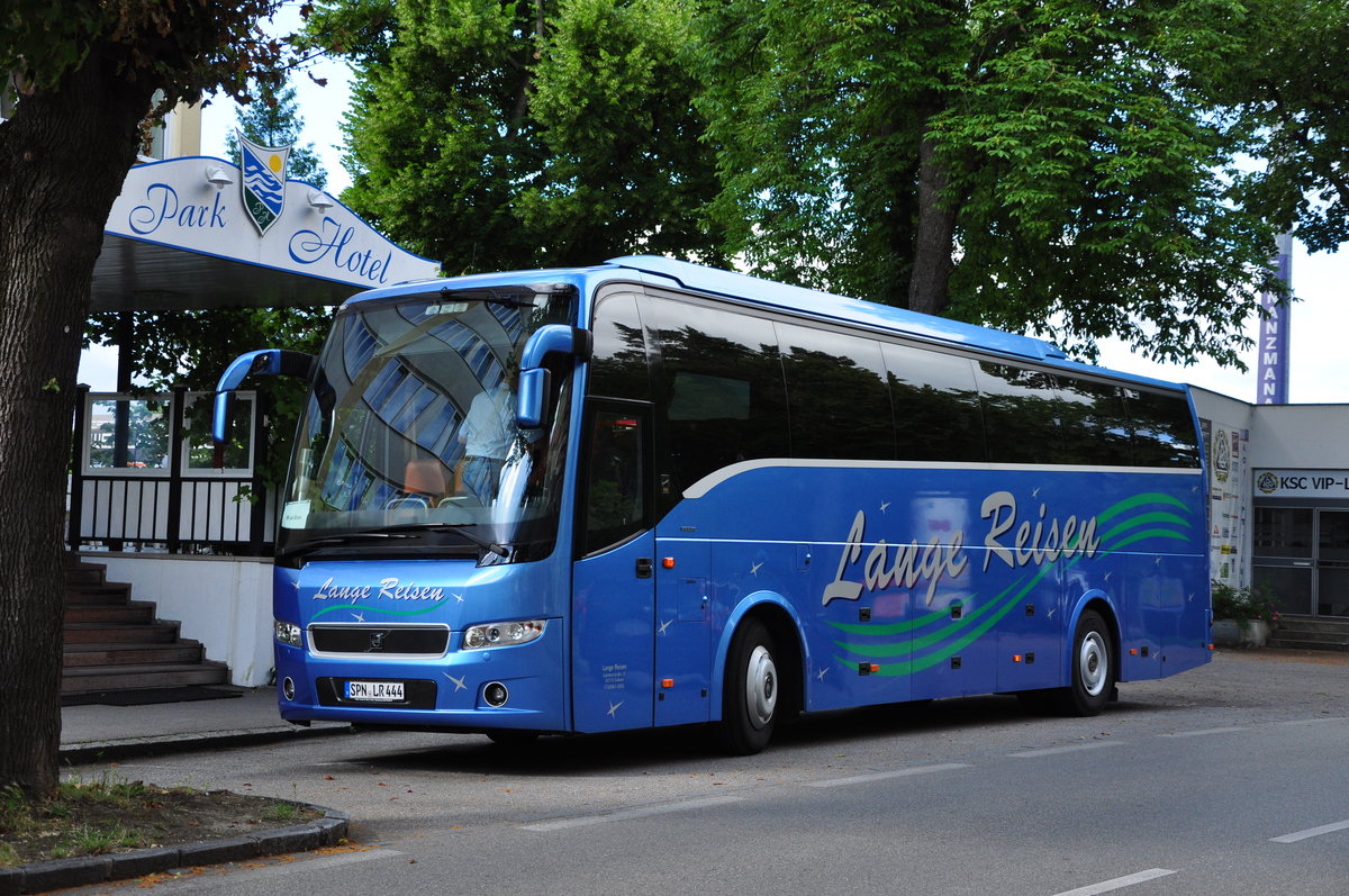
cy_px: 448
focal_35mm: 57
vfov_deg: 23.7
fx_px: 2133
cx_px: 674
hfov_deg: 35.1
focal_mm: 38
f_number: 4.5
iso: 500
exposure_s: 1/640
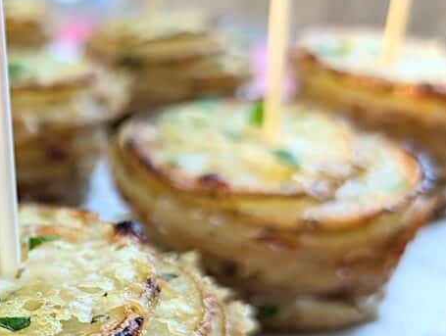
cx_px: -49
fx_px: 697
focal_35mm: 54
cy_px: 276
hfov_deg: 31.4
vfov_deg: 26.5
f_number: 1.68
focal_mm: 6.9
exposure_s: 1/23.8
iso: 27
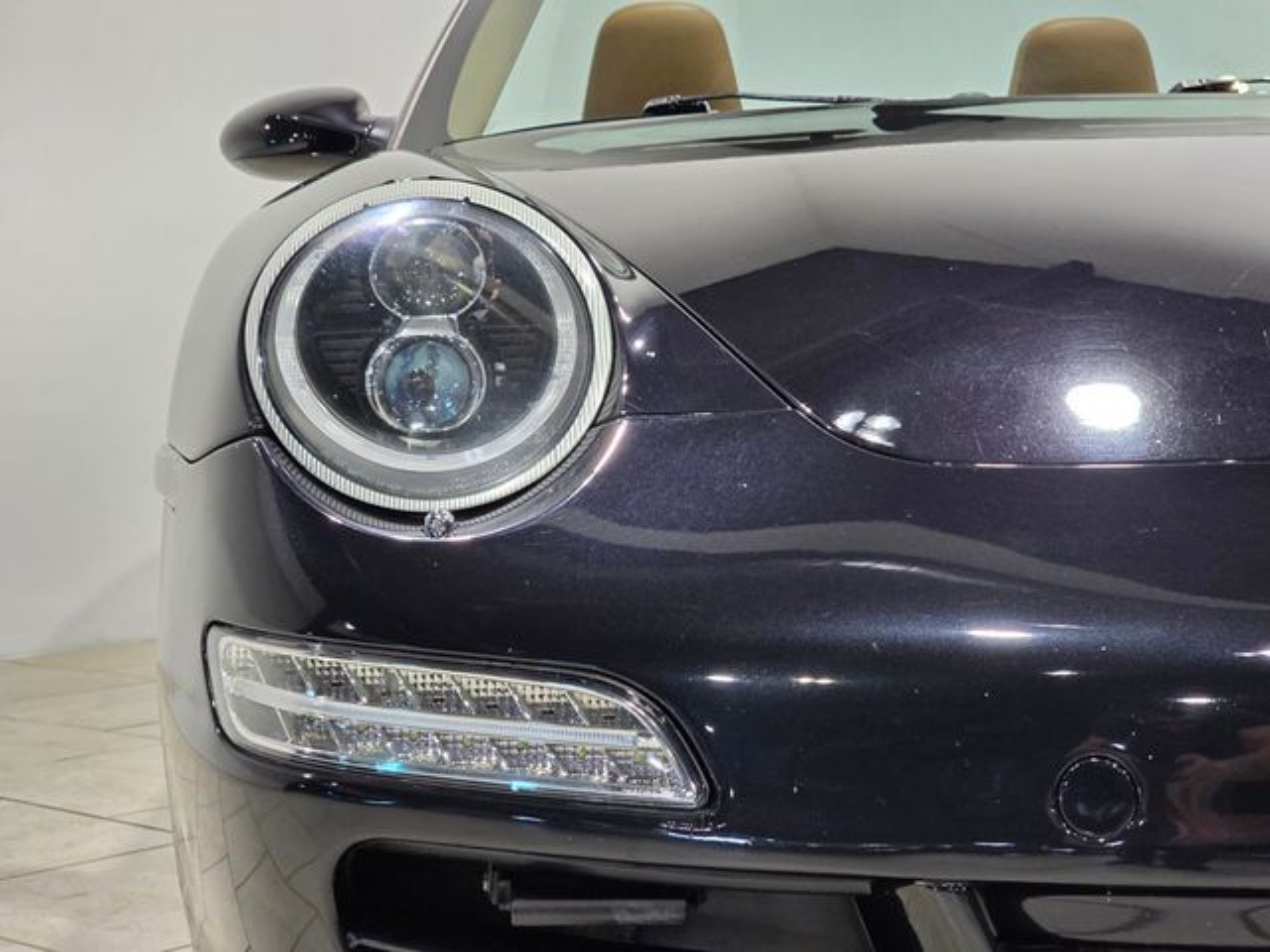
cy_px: 476
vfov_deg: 21.3
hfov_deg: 28.2
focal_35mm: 69
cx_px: 635
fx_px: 2531
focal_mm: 7.9
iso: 250
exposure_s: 1/120
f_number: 2.4
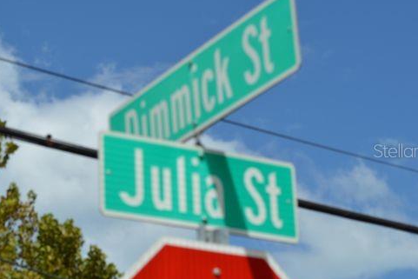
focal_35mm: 124
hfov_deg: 16.5
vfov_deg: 11.1
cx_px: 142
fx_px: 1437
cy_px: 150
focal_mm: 55
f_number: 9
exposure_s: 1/320
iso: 100
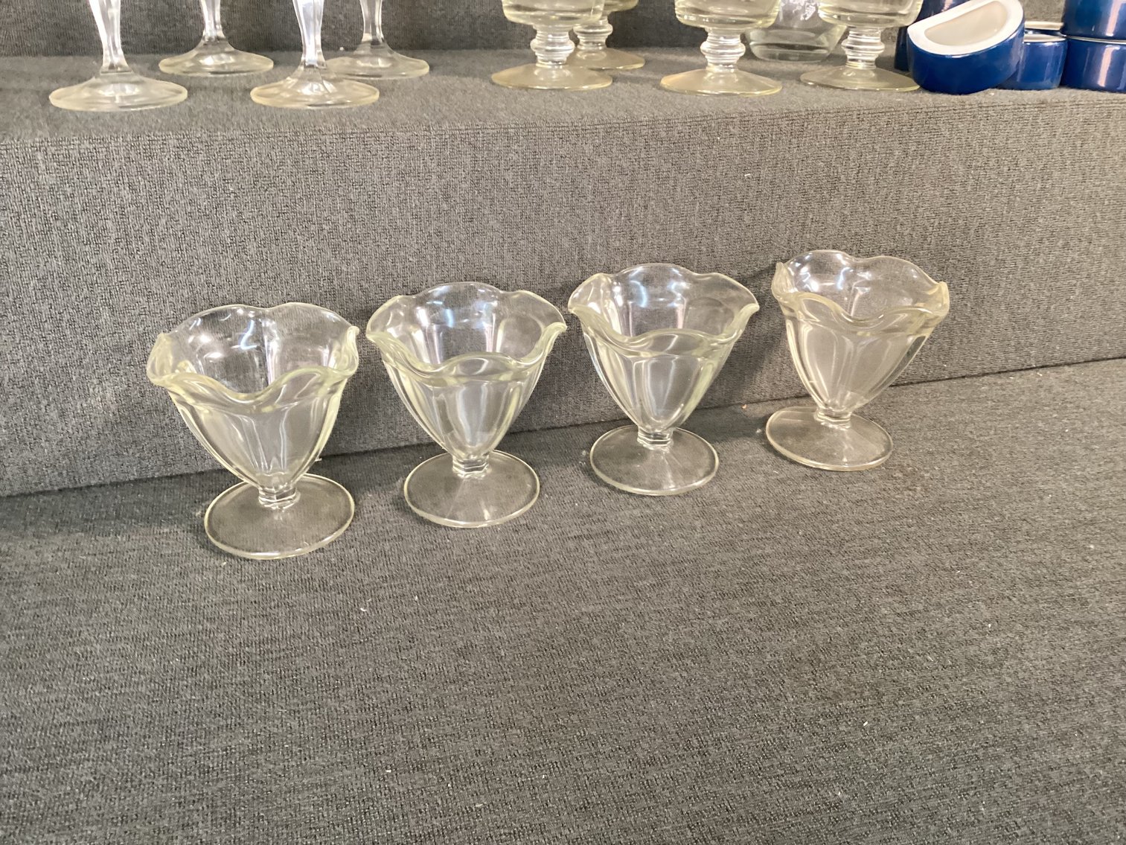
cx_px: 563
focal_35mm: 31
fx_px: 1008
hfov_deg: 58.3
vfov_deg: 45.4
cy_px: 422
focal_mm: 3.3
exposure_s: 1/60
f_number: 2.4
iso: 320
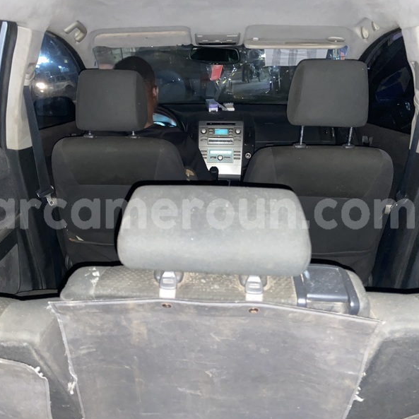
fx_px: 425
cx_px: 187
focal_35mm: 31
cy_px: 210
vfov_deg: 52.5
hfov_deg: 52.4
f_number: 1.8
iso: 320
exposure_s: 1/4
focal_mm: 4.25
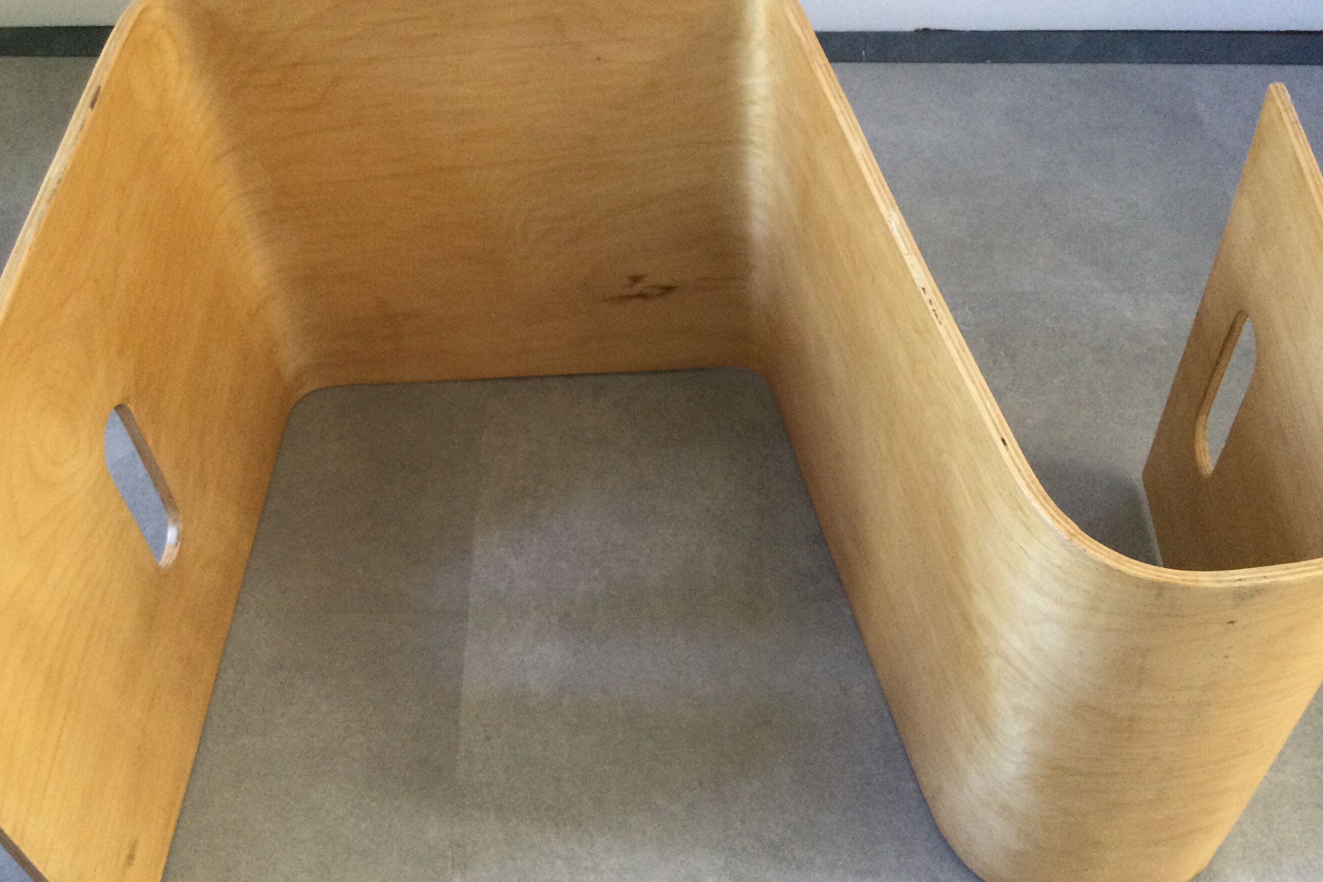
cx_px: 605
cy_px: 460
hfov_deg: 48.4
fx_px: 1470
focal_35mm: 40
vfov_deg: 33.4
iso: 200
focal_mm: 3.3
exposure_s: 1/33
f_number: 2.4
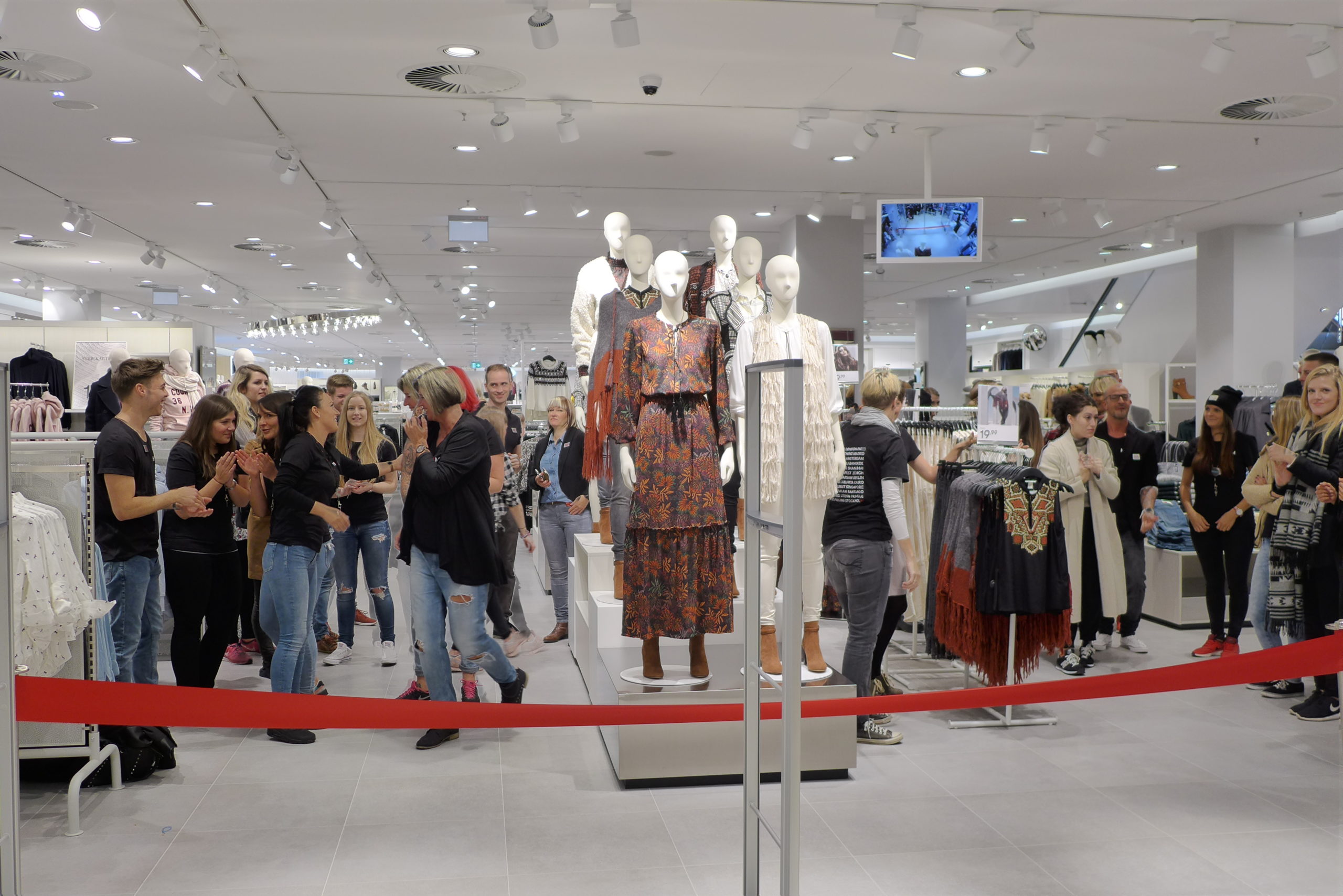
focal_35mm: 32
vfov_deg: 41.1
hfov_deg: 58.7
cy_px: 448
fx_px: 1194
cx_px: 672
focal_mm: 6.3
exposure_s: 1/200
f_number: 1.6
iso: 160
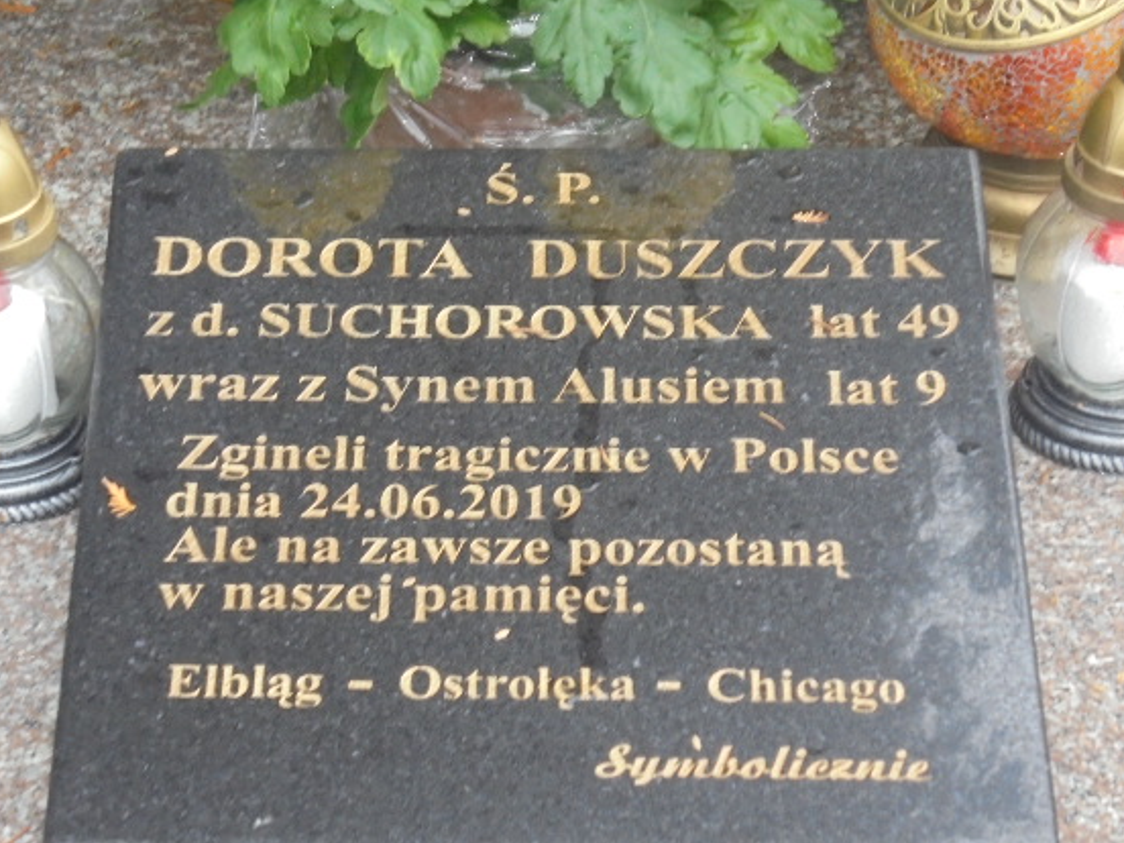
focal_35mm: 109
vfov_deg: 13.6
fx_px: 3539
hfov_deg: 18.0
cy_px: 452
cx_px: 531
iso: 400
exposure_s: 1/30
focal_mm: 16.9
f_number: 4.7
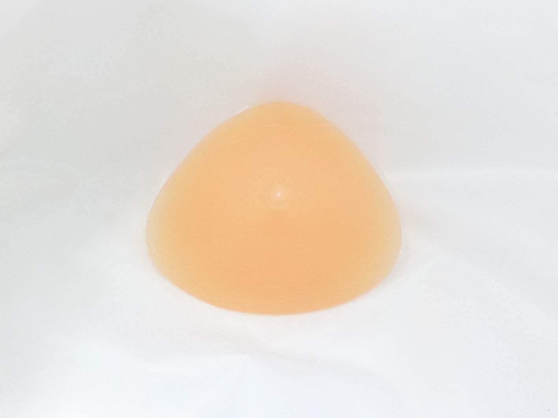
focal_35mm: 70
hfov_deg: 27.8
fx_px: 1128
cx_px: 279
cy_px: 209
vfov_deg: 21.0
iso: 3200
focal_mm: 12.4
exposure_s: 1/250
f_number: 5.2
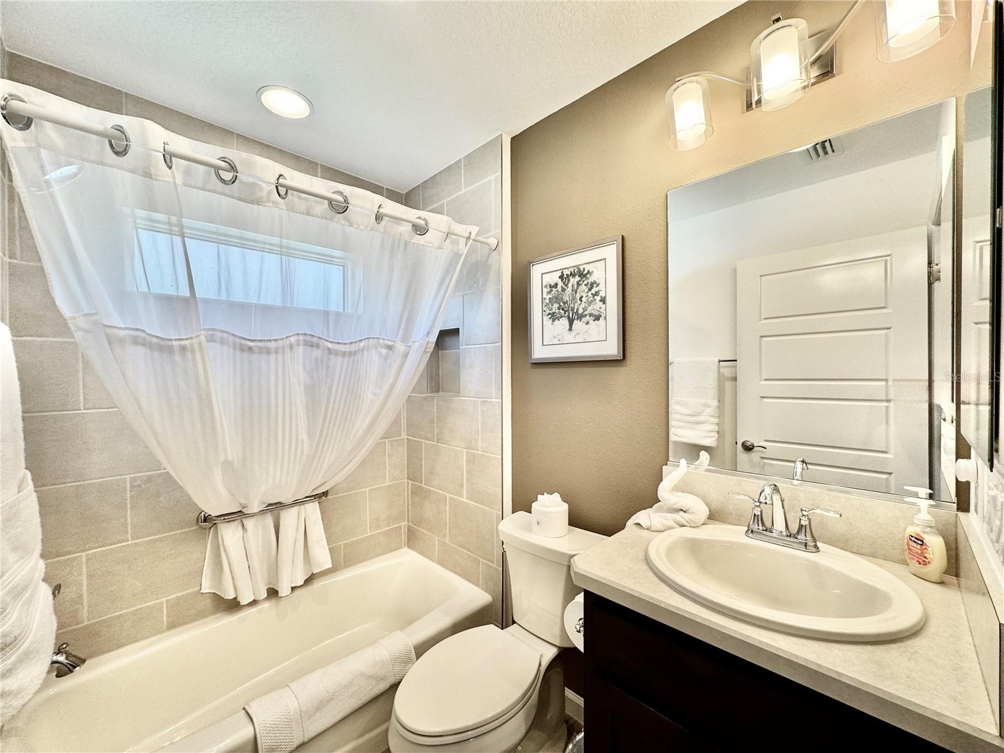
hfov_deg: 102.1
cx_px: 502
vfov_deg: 85.7
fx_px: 406
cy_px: 376
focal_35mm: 14
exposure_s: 1/120
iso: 125
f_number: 2.2
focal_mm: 2.22
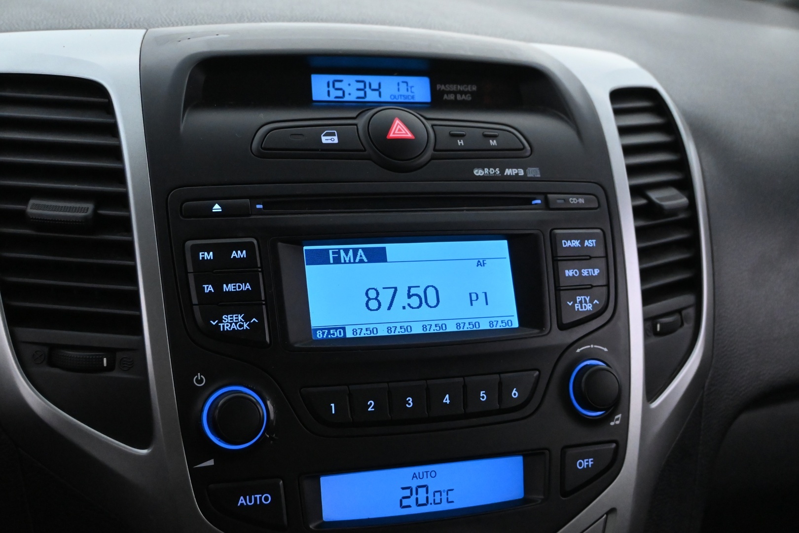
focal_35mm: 44
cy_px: 266
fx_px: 965
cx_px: 400
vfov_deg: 30.8
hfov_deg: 45.0
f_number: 5
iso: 6400
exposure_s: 1/80
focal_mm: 29
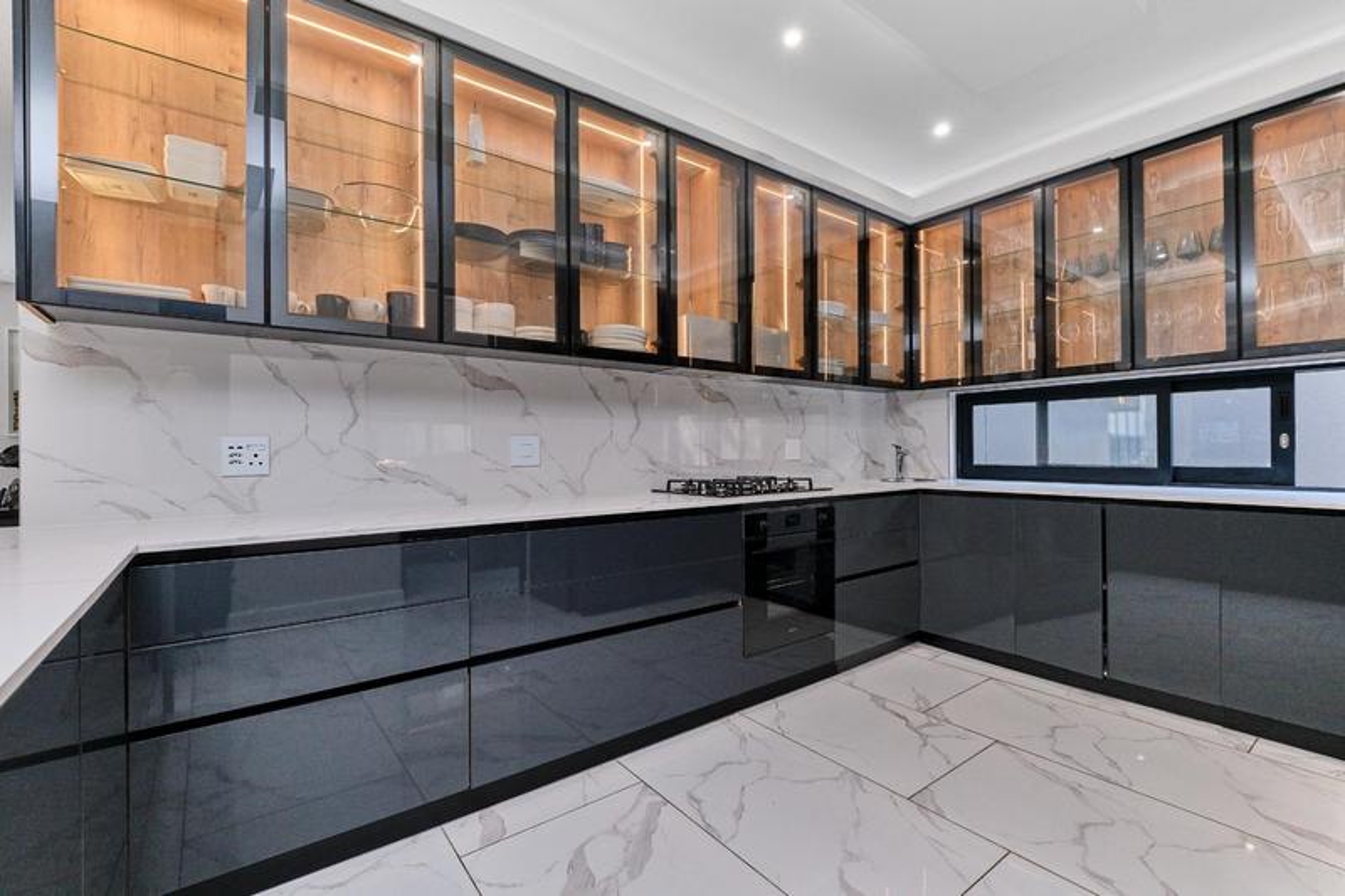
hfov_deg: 100.4
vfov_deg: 77.3
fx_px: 560
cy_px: 448
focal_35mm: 15
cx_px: 672
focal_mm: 10
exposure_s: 1/100
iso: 800
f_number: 8
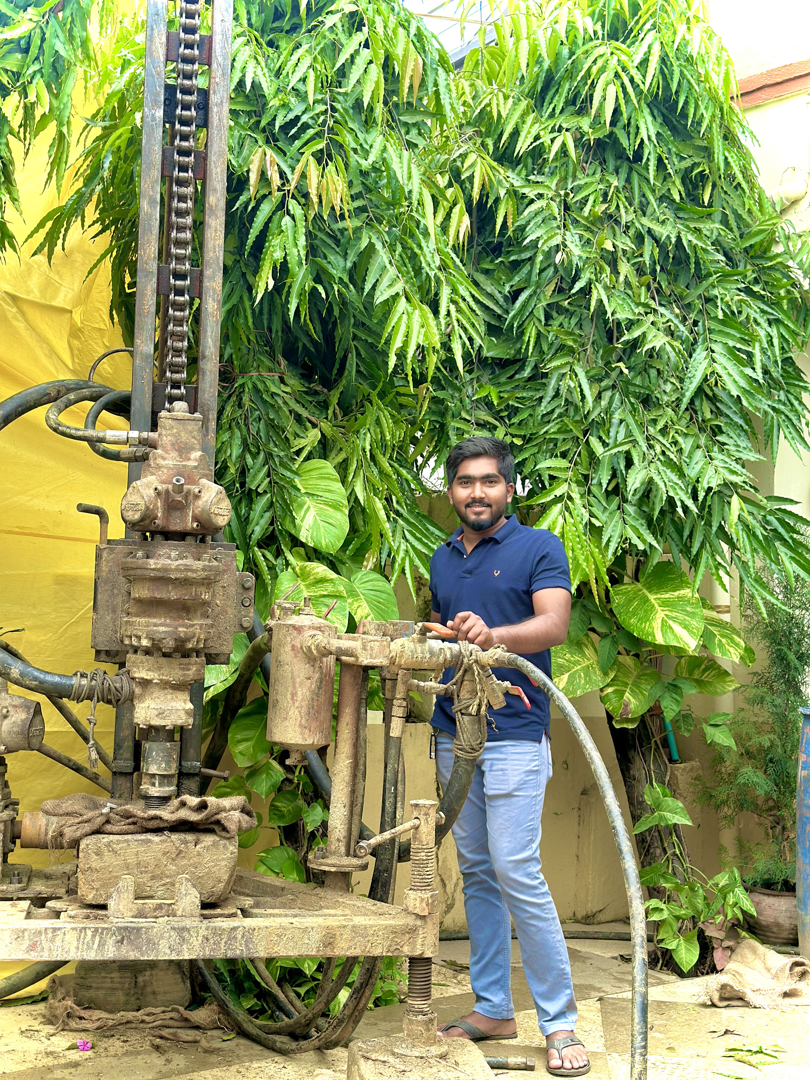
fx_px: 1498
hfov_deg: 30.3
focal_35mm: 48
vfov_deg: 39.7
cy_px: 540
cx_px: 405
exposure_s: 1/258
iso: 80
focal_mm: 6.86
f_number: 1.78
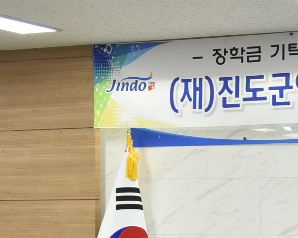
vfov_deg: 10.5
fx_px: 1279
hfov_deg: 13.3
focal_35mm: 145
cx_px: 129
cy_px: 268
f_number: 4
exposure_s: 1/125
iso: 800
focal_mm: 38
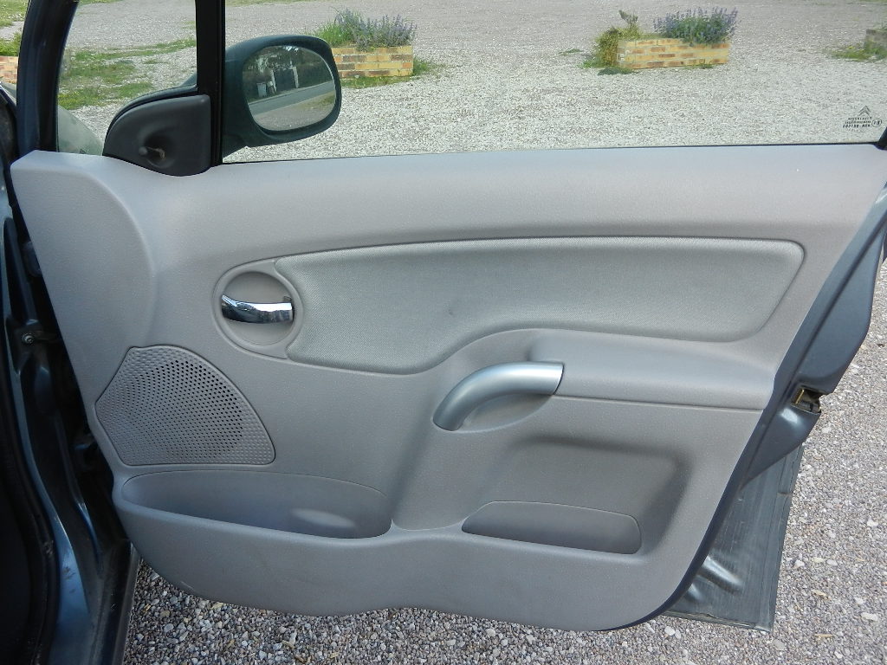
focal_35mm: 29
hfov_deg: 61.7
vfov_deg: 48.2
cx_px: 444
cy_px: 332
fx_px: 743
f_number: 3.6
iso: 160
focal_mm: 5.1
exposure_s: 1/250
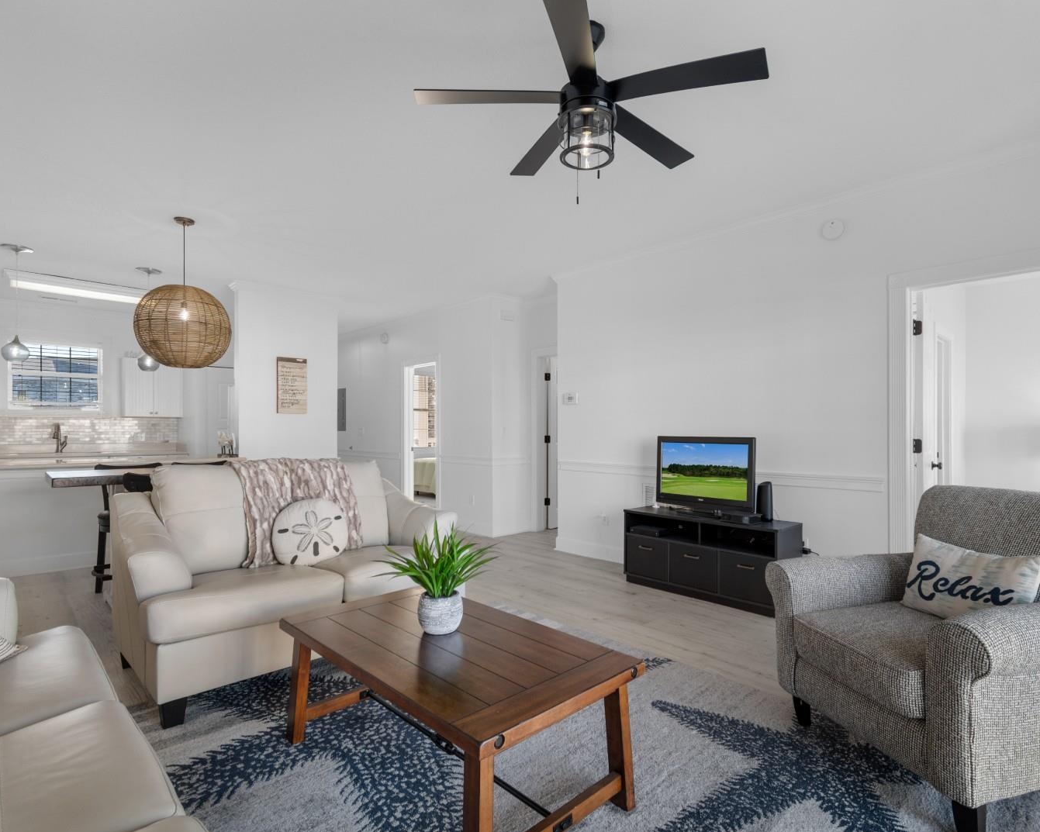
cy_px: 418
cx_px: 539
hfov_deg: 89.6
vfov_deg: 77.0
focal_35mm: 17
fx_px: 523
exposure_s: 1/8
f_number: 4.5
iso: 100
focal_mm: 10
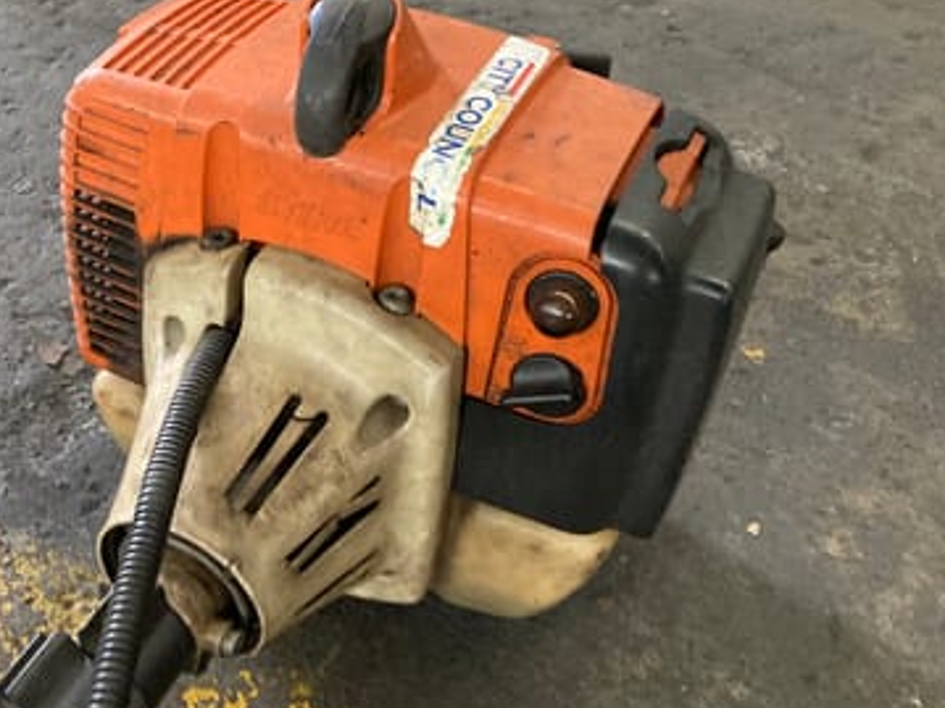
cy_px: 393
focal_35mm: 39
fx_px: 1064
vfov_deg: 36.8
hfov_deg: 47.4
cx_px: 350
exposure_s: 1/35
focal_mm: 3.99
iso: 400
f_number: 1.8
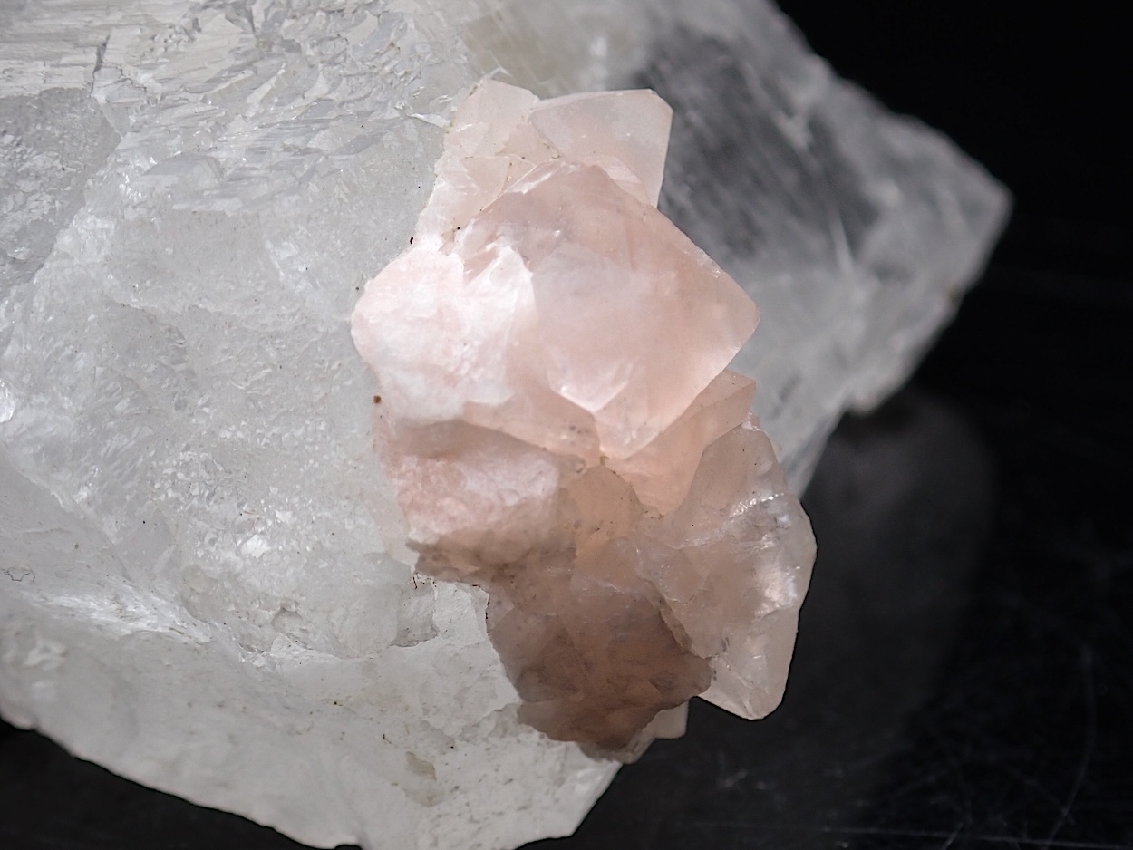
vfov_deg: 14.8
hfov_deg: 19.6
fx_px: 3274
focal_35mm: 100
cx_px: 566
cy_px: 425
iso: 200
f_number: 4.9
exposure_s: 1/100
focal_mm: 18
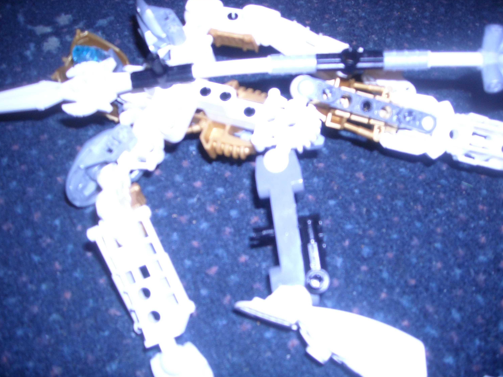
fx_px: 523
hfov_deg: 51.4
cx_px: 247
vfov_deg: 39.7
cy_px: 184
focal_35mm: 36
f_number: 2.8
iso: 200
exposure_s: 1/60
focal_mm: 5.7
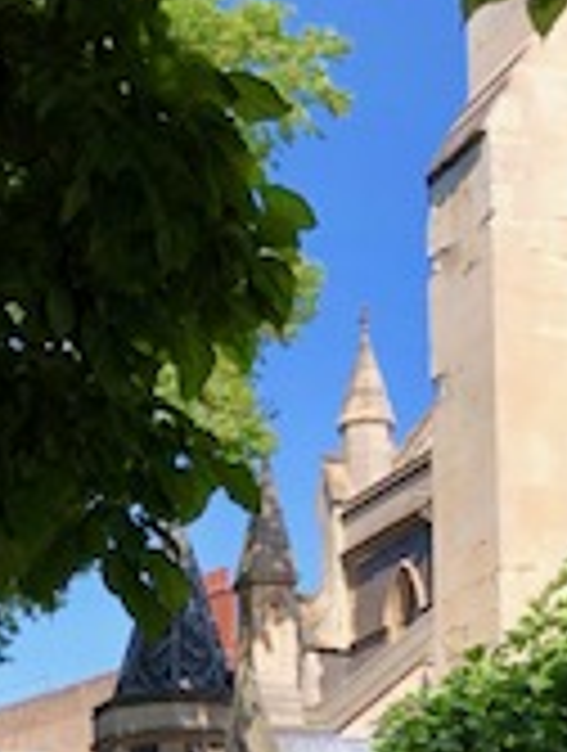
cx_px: -27
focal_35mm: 107
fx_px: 2328
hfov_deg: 13.6
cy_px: 937
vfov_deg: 17.4
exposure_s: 1/228
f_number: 1.8
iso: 20
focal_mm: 4
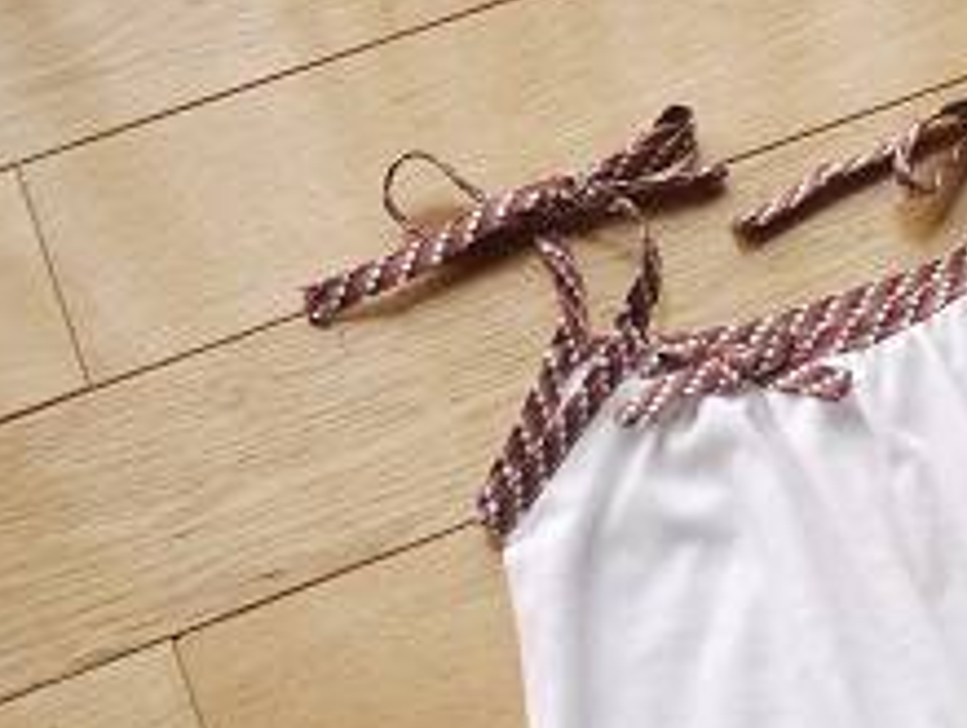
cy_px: 697
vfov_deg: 20.5
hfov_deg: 26.0
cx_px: 1016
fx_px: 1959
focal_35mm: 70
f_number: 3.7
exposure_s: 1/125
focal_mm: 16
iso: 400
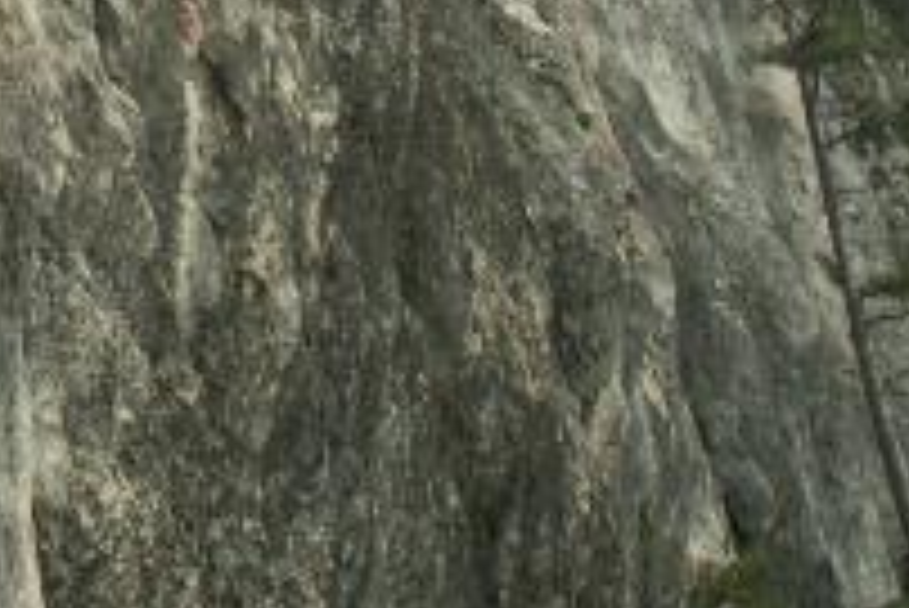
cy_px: -676
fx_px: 3083
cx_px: 68
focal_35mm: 122
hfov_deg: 16.5
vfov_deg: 10.2
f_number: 3.5
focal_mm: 7.7
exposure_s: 1/200
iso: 50
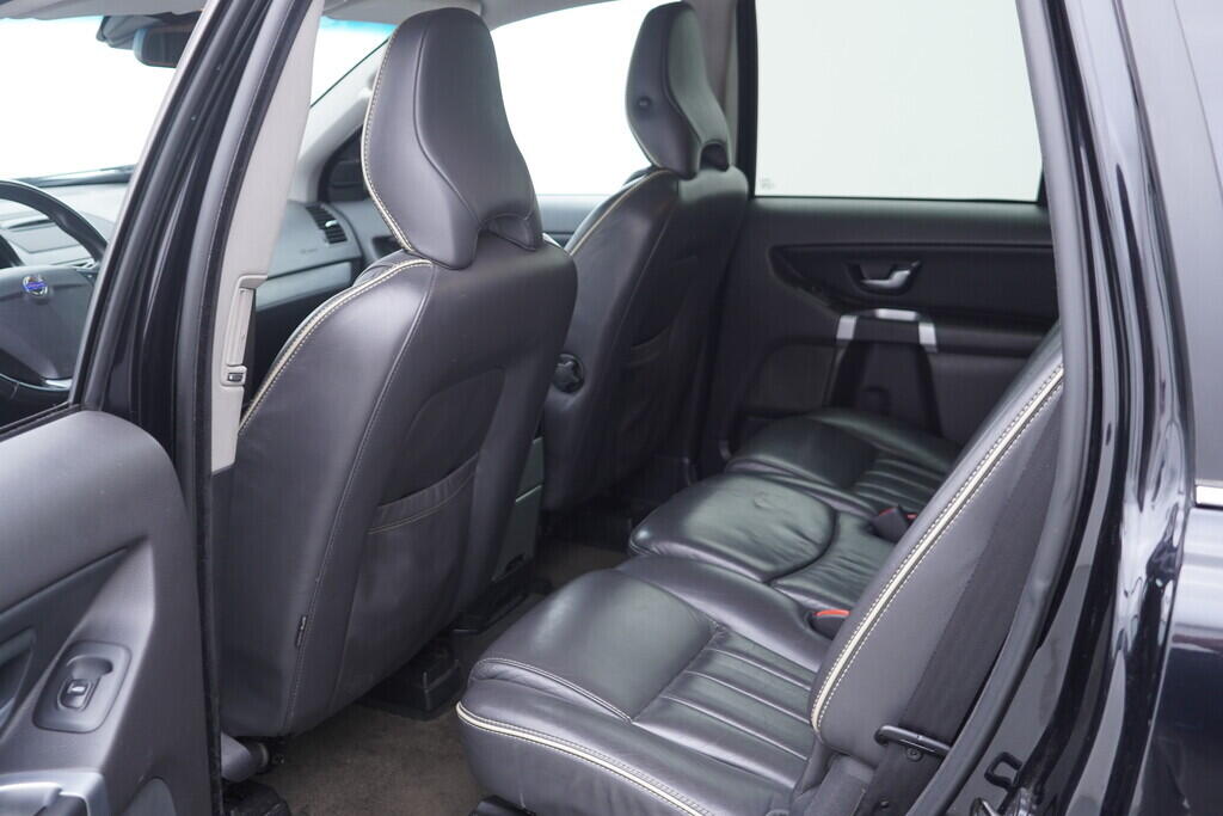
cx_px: 612
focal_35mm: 36
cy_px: 408
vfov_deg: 36.9
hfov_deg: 53.1
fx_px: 1223
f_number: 2.8
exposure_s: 1/40
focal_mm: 24
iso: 320
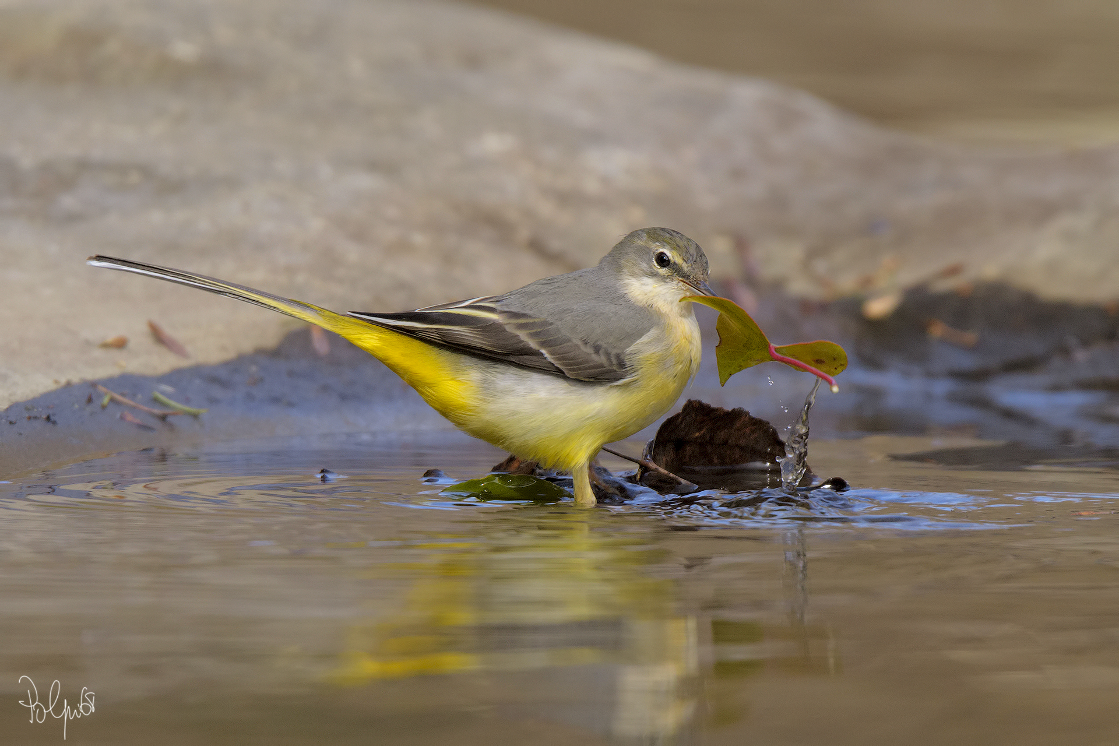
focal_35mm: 900
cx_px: 560
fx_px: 27973
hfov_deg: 2.3
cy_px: 373
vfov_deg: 1.5
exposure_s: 1/1000
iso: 1100
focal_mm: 600
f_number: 8
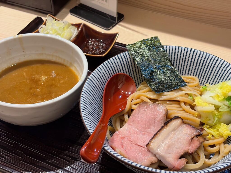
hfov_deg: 36.8
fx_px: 347
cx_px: 116
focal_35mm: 52
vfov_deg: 28.0
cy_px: 86
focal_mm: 5.96
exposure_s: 1/50
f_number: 1.6
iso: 100
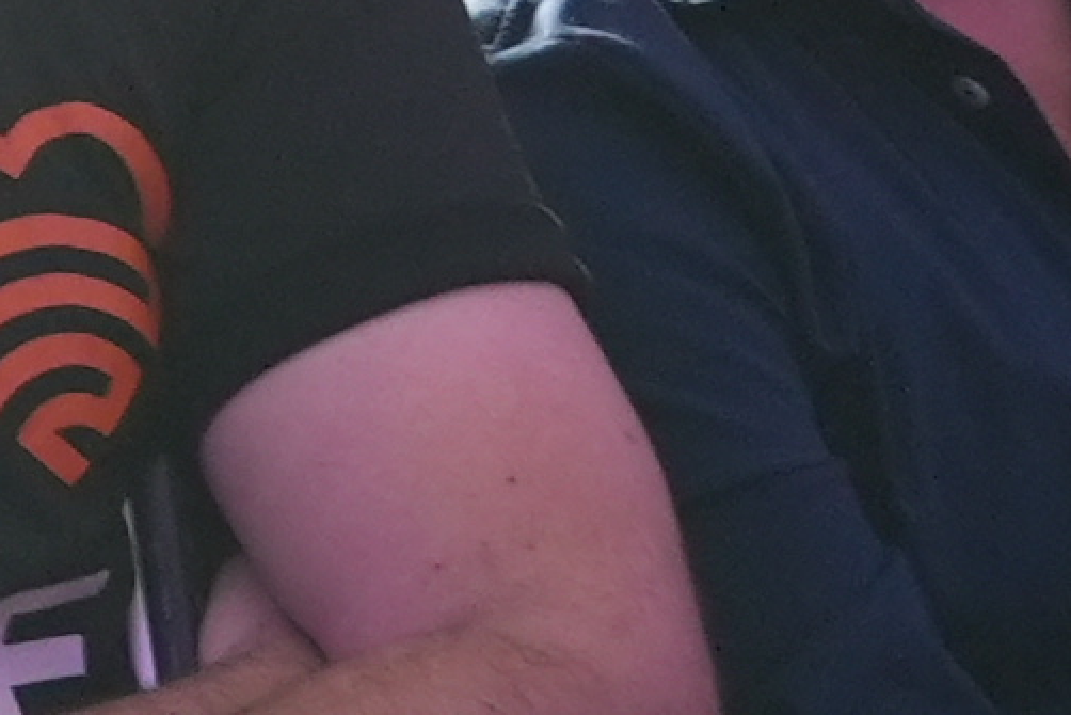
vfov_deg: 6.7
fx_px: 6070
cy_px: -216
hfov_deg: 9.0
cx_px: -1624
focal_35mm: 204
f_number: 3.2
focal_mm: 25
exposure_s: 1/60
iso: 1600
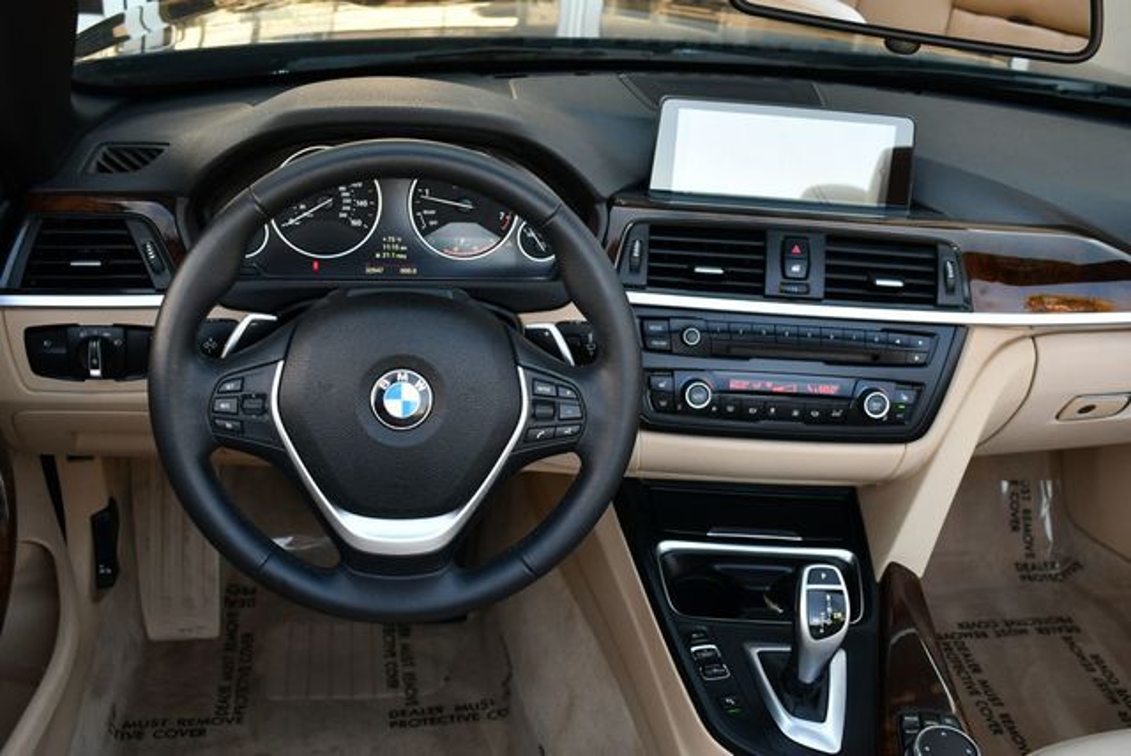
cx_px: 566
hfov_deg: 48.4
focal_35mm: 40
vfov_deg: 33.5
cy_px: 378
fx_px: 1258
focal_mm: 20
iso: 400
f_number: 4
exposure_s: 1/250
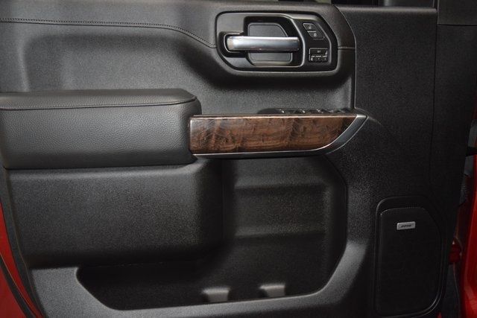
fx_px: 497
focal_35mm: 38
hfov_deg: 51.3
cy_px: 159
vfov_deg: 35.5
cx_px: 238
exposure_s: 1/125
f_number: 3.8
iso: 2200
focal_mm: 25
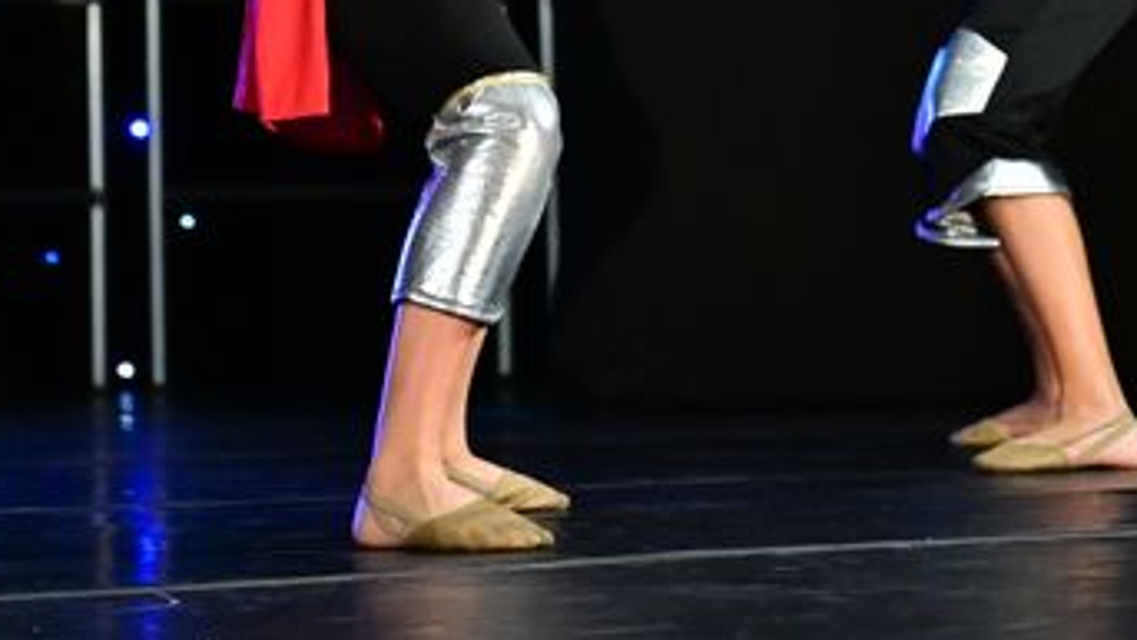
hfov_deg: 9.8
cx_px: 484
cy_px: -479
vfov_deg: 5.5
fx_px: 6603
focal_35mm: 219
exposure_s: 1/800
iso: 4000
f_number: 3.2
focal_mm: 70
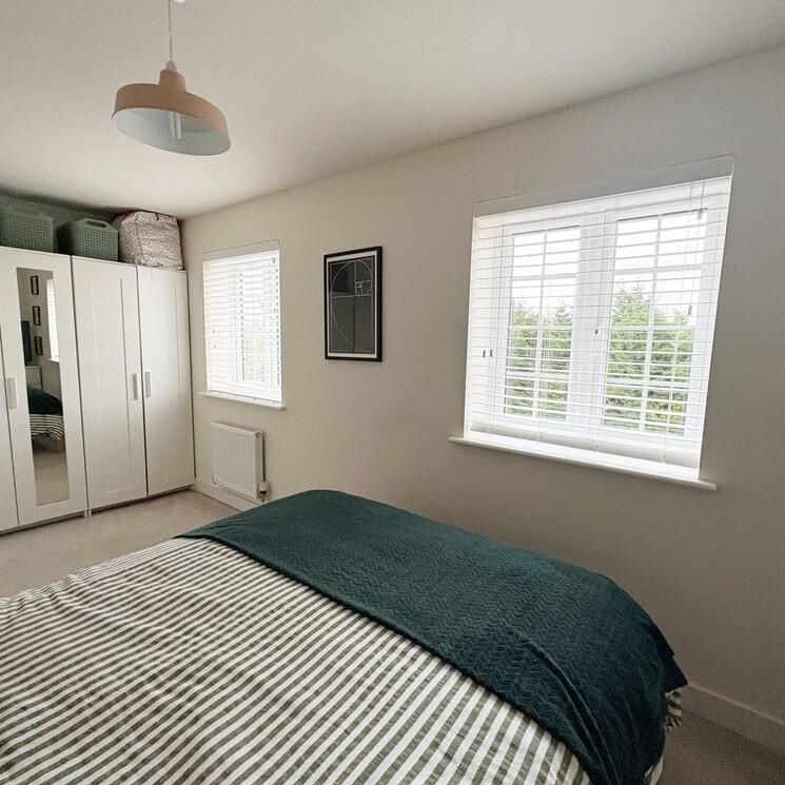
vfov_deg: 84.0
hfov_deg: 83.8
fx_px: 436
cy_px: 398
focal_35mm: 17
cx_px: 421
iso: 250
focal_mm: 2.22
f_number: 2.2
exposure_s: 1/60
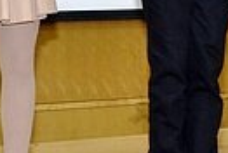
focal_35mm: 171
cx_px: 104
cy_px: -137
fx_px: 1087
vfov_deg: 7.8
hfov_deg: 12.0
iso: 2000
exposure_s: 1/125
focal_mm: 25
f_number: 5.6
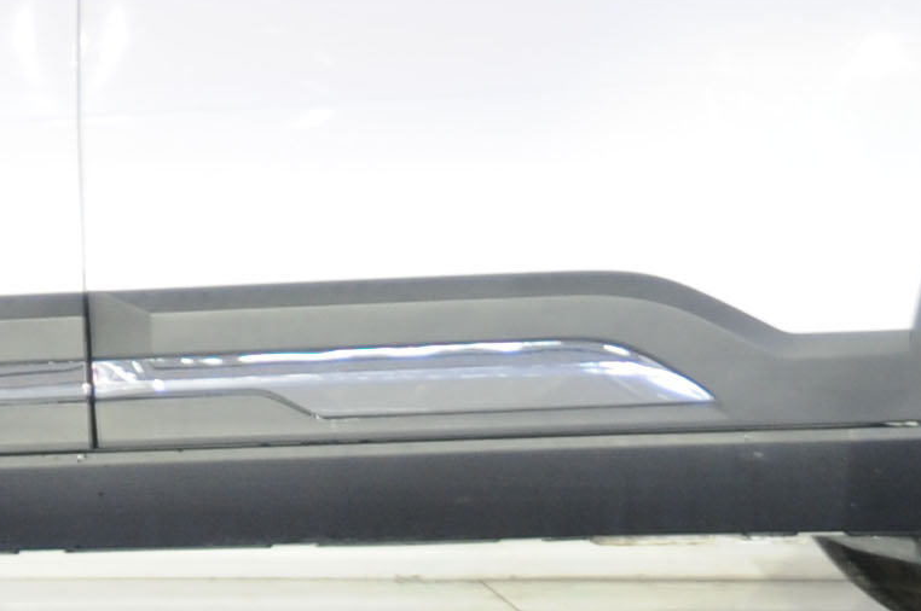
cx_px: 58
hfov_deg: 7.8
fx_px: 6689
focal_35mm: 262
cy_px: -412
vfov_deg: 5.2
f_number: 4.8
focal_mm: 31
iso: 200
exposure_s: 1/10
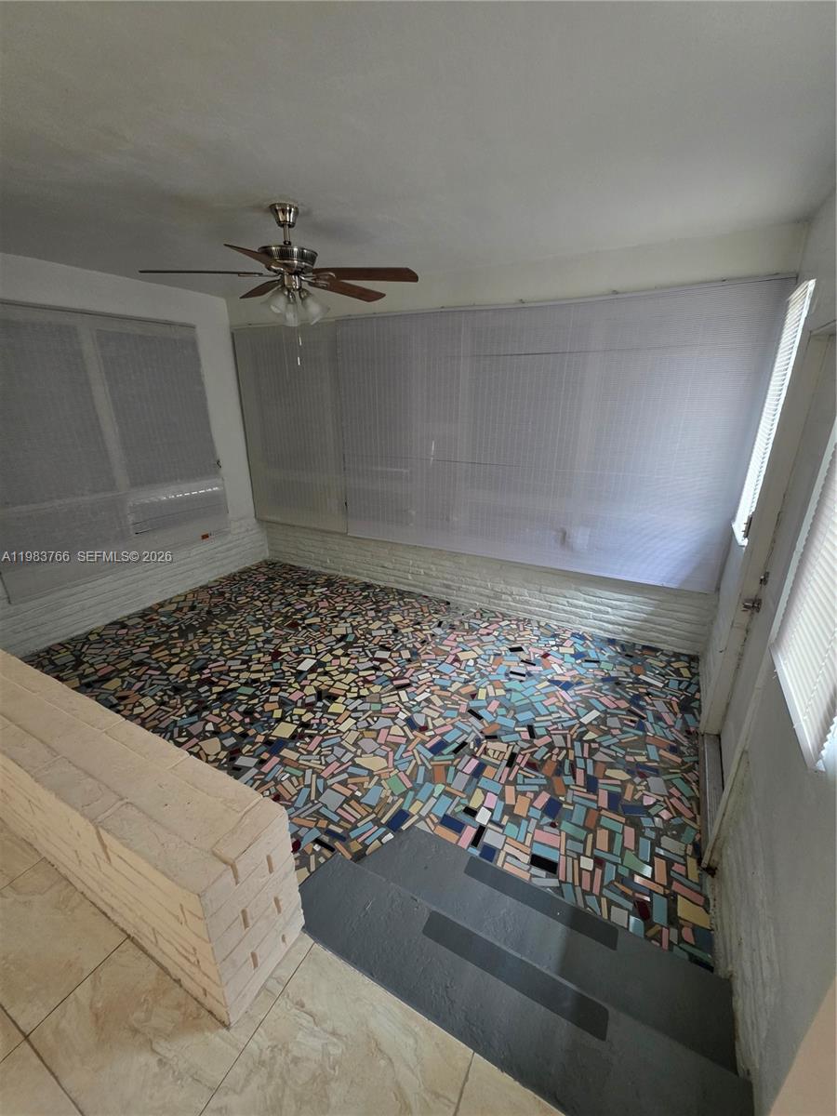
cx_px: 418
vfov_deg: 106.2
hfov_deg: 89.9
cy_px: 558
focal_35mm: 13
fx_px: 419
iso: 320
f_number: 1.9
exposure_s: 1/60
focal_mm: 2.2
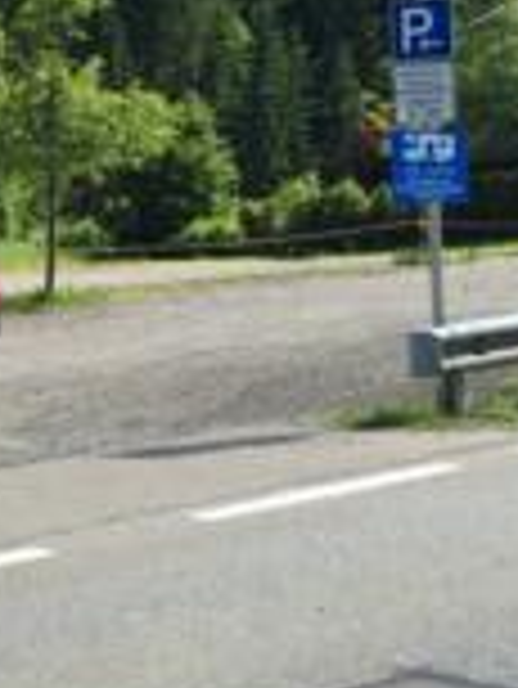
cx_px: -189
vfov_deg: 20.6
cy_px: 70
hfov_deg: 15.1
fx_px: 1853
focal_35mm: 93
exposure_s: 1/581
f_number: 2.2
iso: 32
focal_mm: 4.15
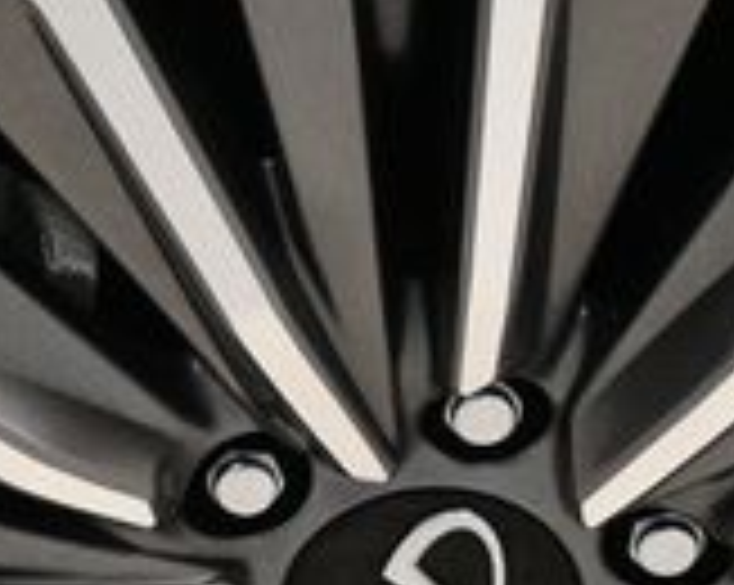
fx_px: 4795
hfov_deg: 8.8
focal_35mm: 221
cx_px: 401
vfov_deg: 7.0
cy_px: 626
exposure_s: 1/125
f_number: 4.5
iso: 2000
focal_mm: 40
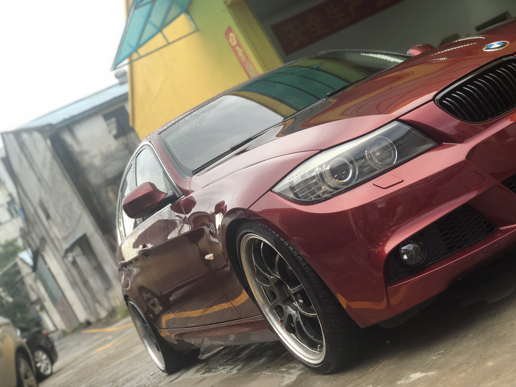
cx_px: 258
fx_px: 775
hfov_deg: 36.8
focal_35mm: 52
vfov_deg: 28.0
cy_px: 194
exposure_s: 1/60
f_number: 2.4
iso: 32
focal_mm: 6
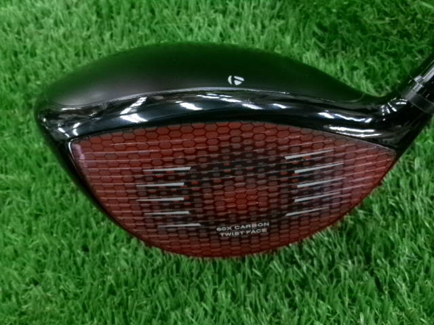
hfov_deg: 63.4
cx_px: 217
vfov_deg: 49.7
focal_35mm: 28
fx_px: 351
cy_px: 162
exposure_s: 1/34
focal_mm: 5.1
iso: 800
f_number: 3.9
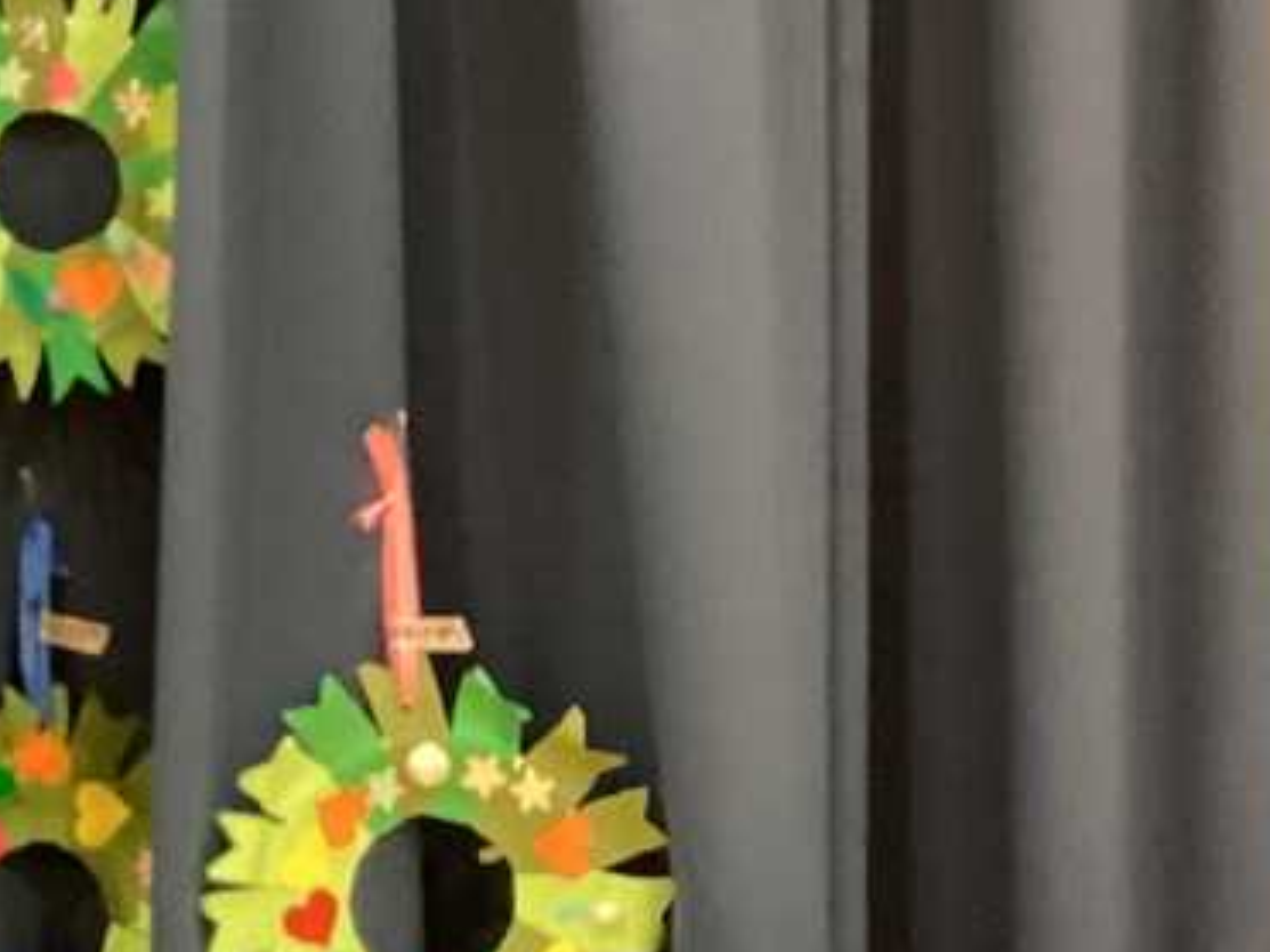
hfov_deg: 17.2
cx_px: -397
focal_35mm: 107
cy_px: 544
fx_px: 3924
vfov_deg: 13.8
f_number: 2.4
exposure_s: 1/33
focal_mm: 3.3
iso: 400
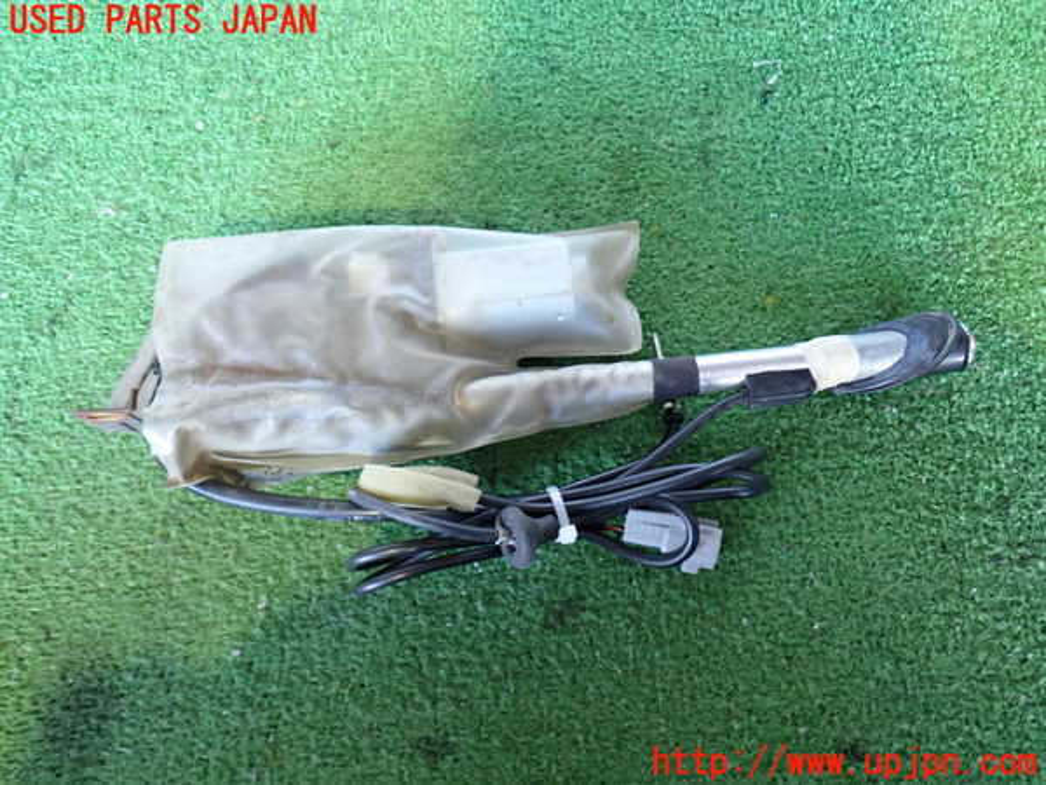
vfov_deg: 46.8
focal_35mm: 30
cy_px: 392
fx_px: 907
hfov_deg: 60.0
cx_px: 523
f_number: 2.3
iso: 500
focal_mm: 5.4
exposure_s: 1/30
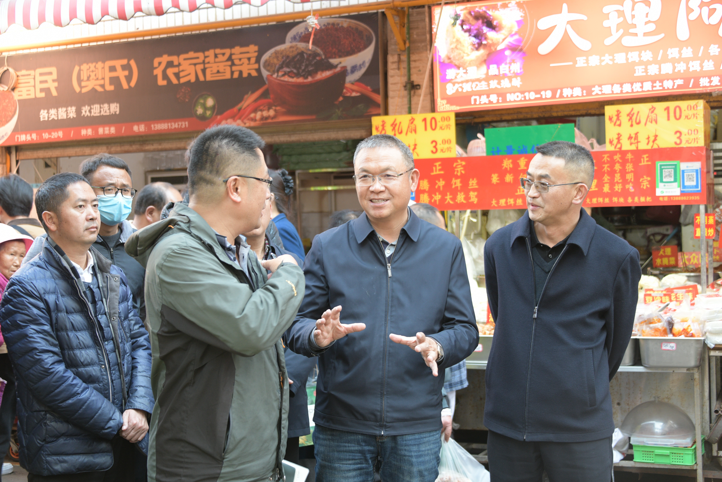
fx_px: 1003
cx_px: 361
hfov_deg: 39.6
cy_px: 241
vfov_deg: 27.0
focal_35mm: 50
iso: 1000
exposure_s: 1/80
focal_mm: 50
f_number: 4.5
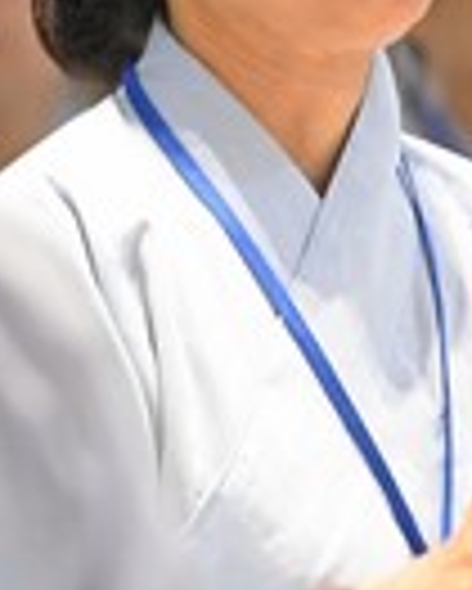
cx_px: 238
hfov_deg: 1.7
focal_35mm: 927
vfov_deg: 2.1
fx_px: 16168
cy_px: 306
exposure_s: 1/160
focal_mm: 200
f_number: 3.2
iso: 3200
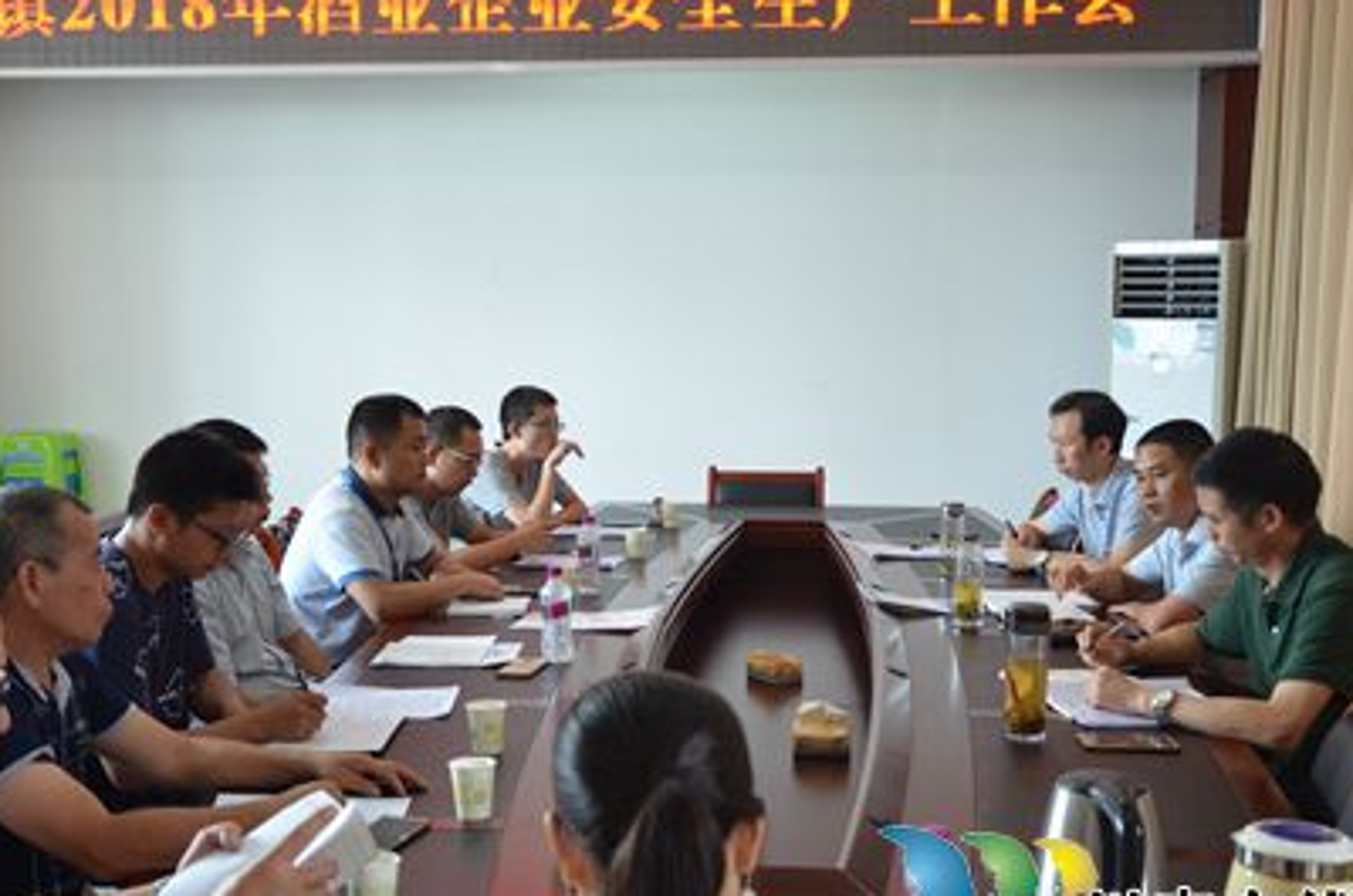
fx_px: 1688
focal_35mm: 45
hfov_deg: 43.6
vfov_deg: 29.7
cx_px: 619
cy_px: 492
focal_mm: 24
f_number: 3.8
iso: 800
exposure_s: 1/50
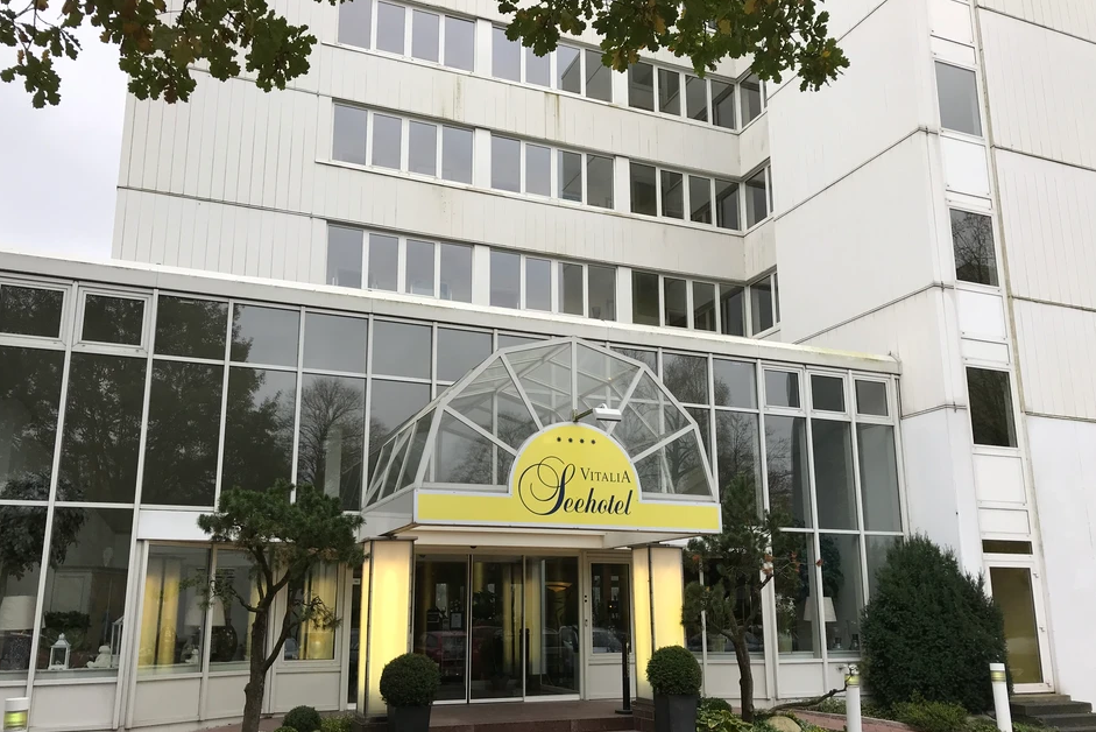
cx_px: 540
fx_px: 914
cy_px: 419
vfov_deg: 43.5
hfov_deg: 61.9
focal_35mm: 30
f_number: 1.8
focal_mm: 3.99
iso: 20
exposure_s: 1/357
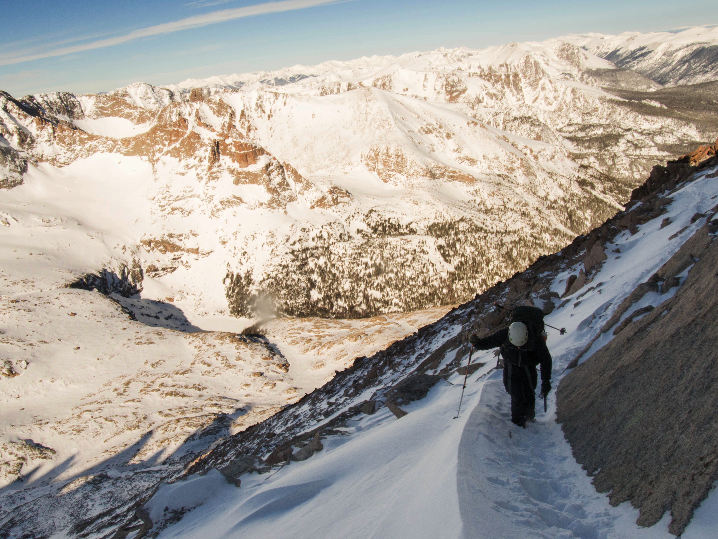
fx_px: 622
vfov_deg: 46.8
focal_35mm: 30
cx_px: 359
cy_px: 270
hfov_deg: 60.0
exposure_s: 1/200
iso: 250
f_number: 22
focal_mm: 15
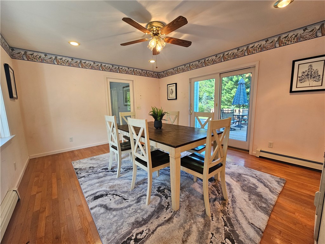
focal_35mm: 13
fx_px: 122
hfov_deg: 106.2
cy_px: 122
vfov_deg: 89.9
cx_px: 162
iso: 100
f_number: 2.2
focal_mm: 2.2
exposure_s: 1/60
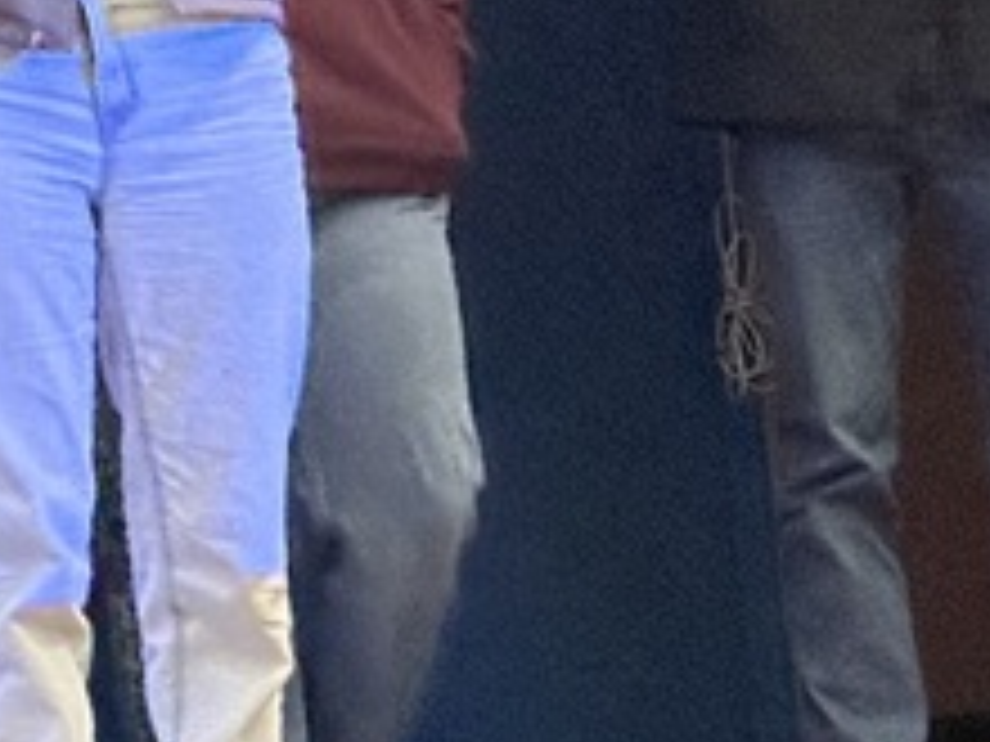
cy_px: -130
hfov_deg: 5.5
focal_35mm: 358
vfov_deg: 4.1
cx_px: -72
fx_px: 10239
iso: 800
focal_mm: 9
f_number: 2.8
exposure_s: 1/41
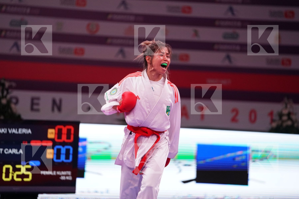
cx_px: 150
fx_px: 1669
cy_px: 99
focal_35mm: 201
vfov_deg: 6.8
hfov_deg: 10.2
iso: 4000
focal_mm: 200
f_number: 2.8
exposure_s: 1/1000
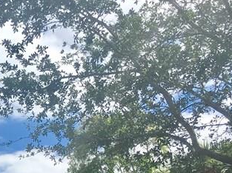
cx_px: -80
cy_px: 234
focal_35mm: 95
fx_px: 636
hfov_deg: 19.0
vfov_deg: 14.8
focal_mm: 4.15
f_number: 2.2
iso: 25
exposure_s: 1/1748
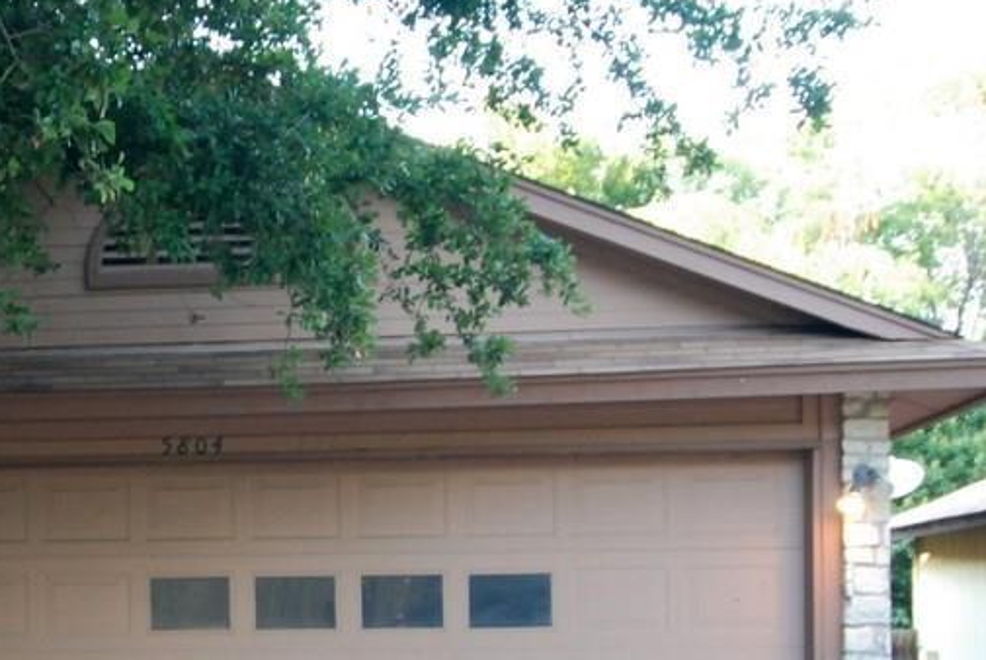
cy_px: 506
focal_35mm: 73
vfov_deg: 18.6
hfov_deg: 26.5
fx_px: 2002
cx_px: 53
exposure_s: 1/25
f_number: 5.6
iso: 800
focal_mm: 24
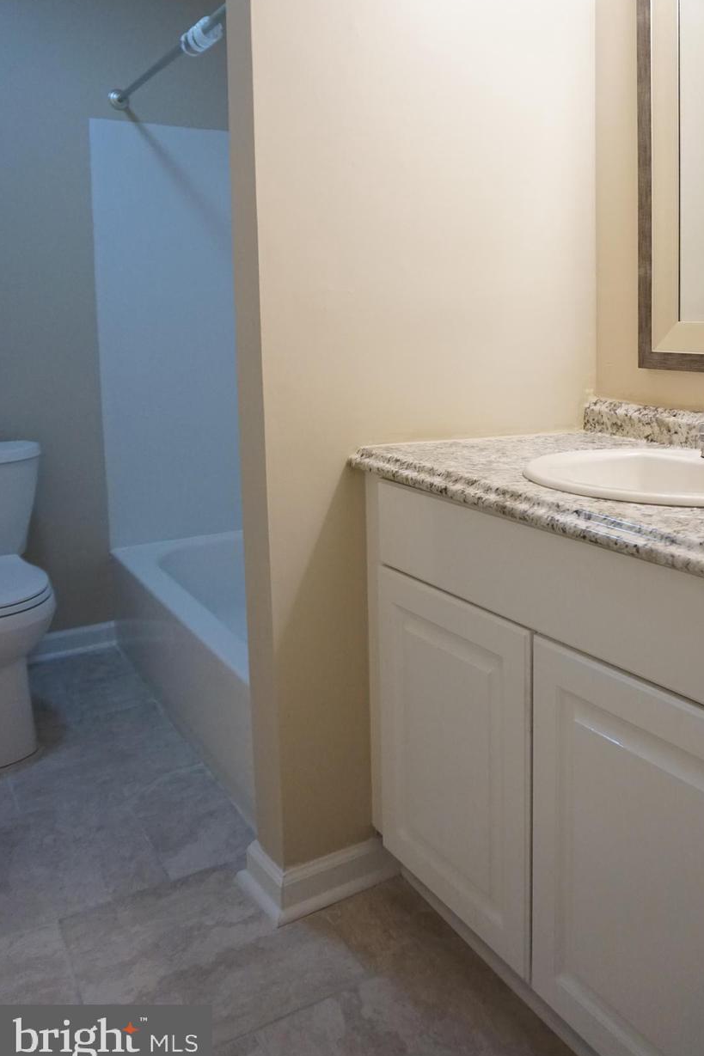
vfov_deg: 61.3
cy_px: 415
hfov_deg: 43.3
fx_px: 880
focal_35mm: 30
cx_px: 438
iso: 1600
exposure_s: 1/160
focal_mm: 16
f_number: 3.5
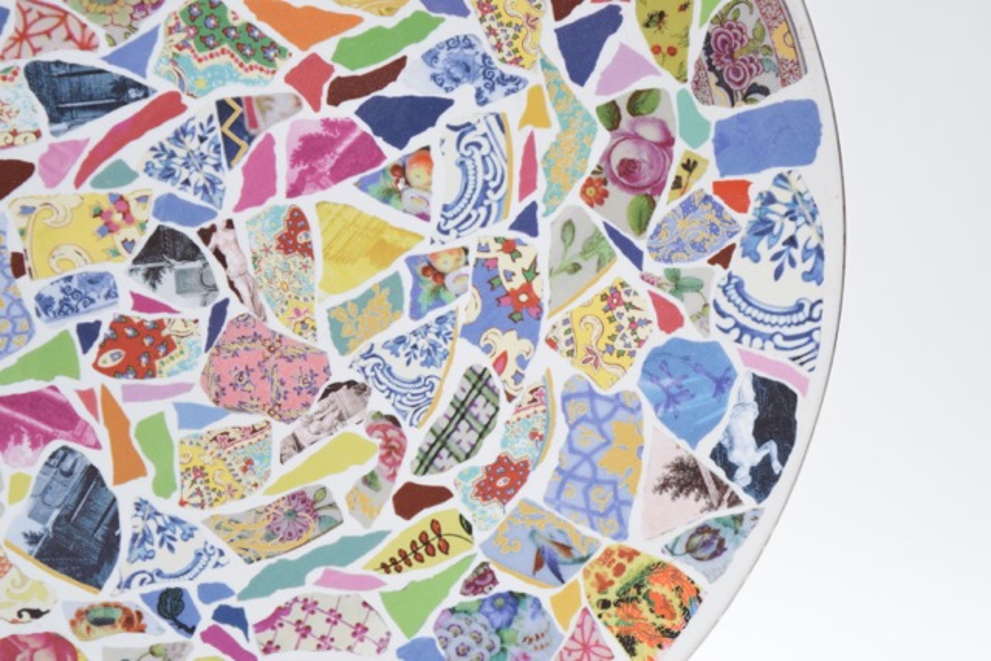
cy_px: 330
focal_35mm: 82
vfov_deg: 16.6
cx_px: 496
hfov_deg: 24.6
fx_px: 2271
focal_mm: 55
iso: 800
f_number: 5.6
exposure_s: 1/125
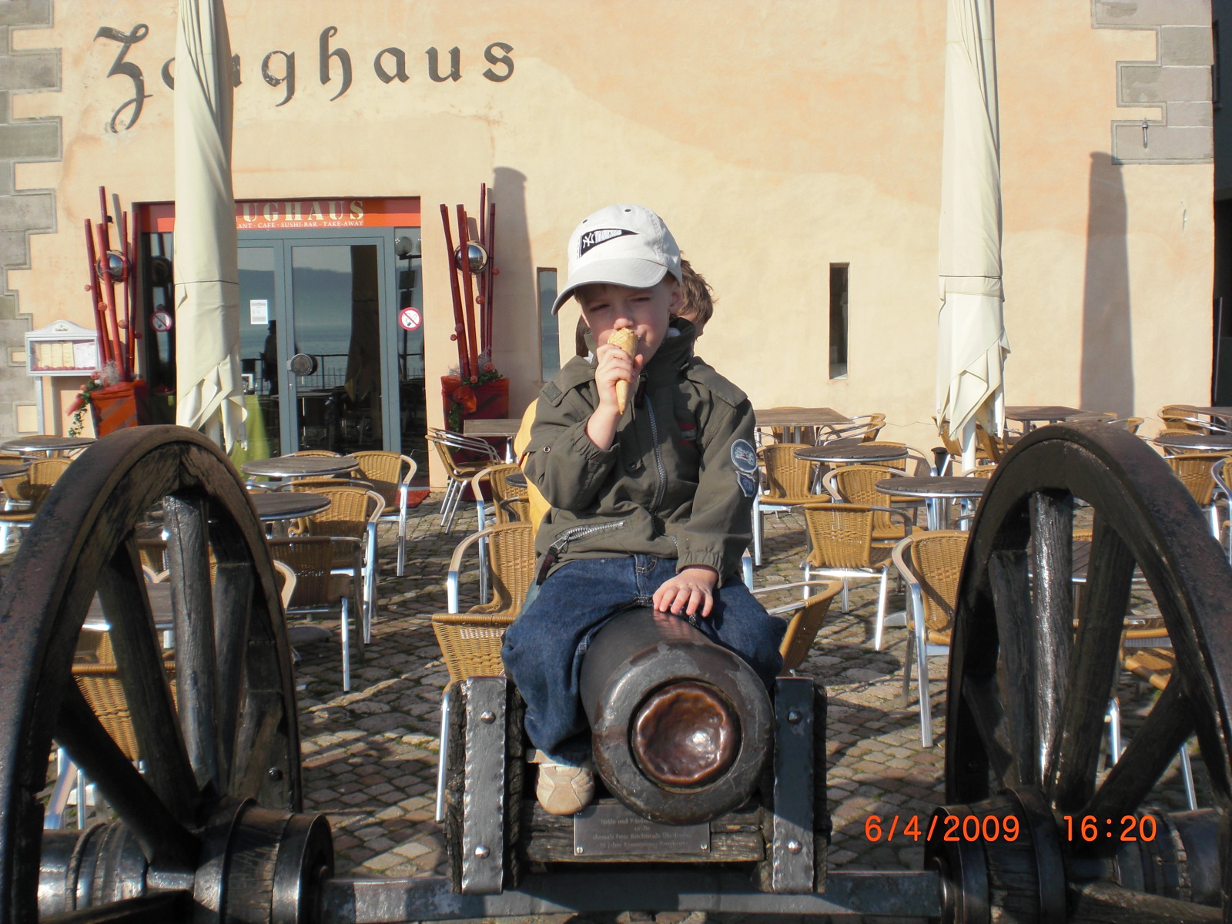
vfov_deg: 37.7
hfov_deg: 49.0
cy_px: 462
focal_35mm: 38
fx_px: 1352
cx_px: 616
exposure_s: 1/500
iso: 64
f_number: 5.6
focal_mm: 6.3
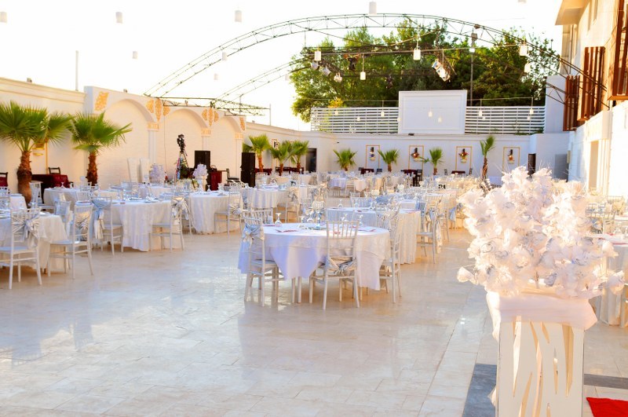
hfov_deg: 46.5
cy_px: 208
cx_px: 314
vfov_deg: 31.8
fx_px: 732
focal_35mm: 42
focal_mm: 28
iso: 200
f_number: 7.1
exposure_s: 1/125
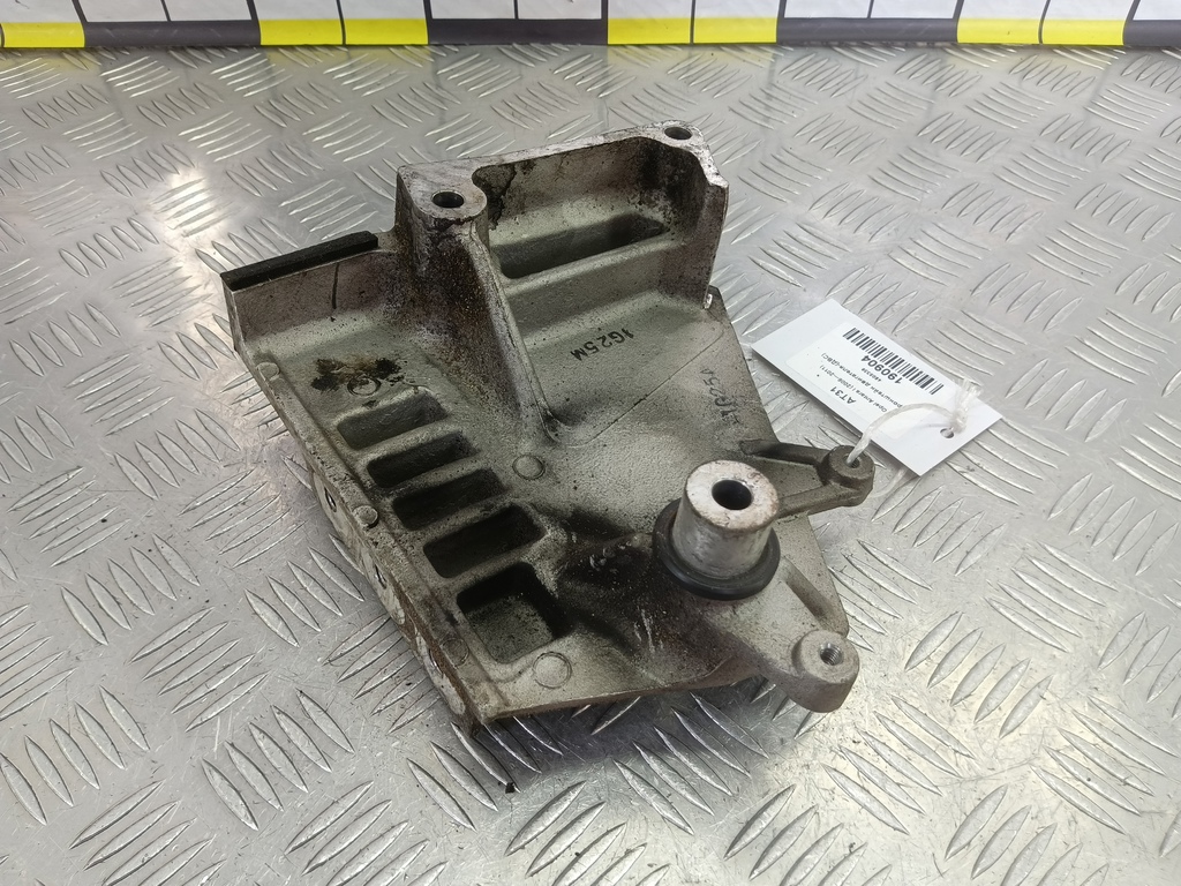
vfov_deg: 51.4
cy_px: 443
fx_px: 921
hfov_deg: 65.3
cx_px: 590
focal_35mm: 27
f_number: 1.6
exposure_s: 1/50
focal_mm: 4.11
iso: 121
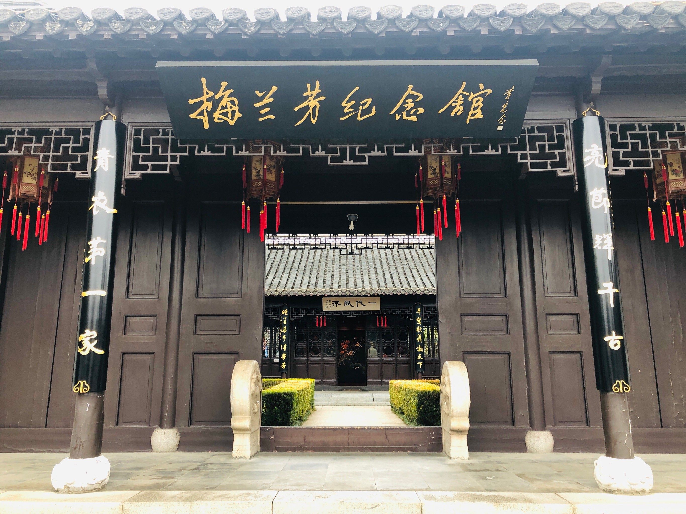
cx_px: 343
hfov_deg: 63.4
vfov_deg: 49.8
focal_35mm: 28
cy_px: 257
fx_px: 555
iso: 32
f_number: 1.8
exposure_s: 1/30
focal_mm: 4
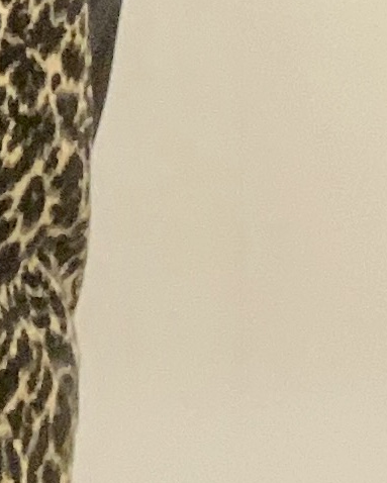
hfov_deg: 7.5
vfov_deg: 9.4
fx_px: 2703
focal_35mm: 189
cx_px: -619
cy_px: -530
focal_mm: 2.71
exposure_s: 1/40
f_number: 2.2
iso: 320
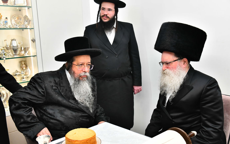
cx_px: 114
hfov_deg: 52.7
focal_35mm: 37
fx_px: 232
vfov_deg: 34.5
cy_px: 72
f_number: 5.6
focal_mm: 36
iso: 2000
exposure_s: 1/200
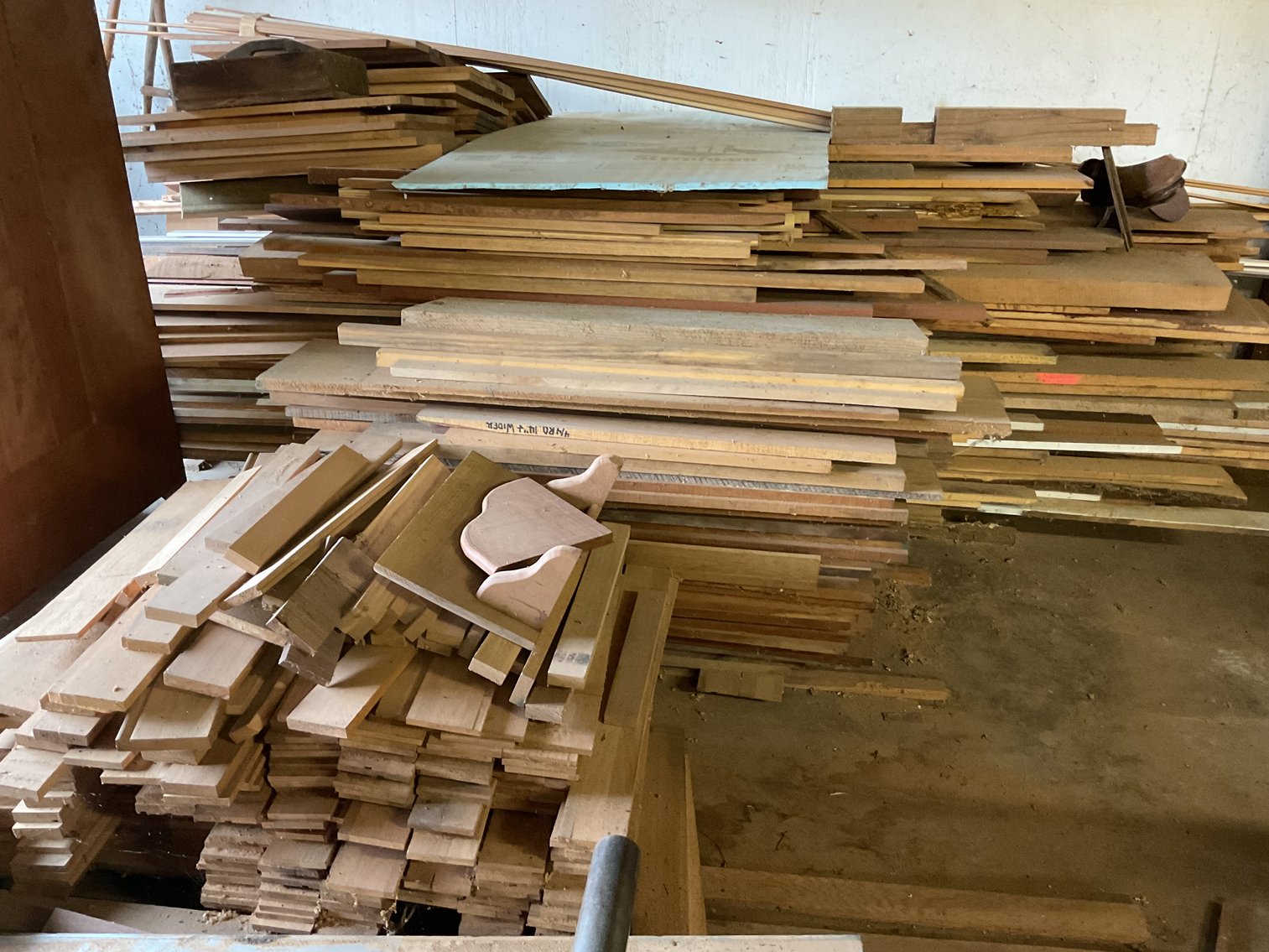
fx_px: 1063
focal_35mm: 29
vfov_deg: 48.2
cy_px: 476
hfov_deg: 61.7
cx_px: 634
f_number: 1.8
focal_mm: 3
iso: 320
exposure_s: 1/40
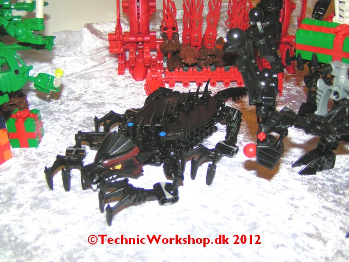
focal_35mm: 38
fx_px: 383
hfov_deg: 49.0
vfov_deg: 37.7
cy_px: 131
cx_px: 174
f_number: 2.8
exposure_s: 1/40
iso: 200
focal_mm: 5.8
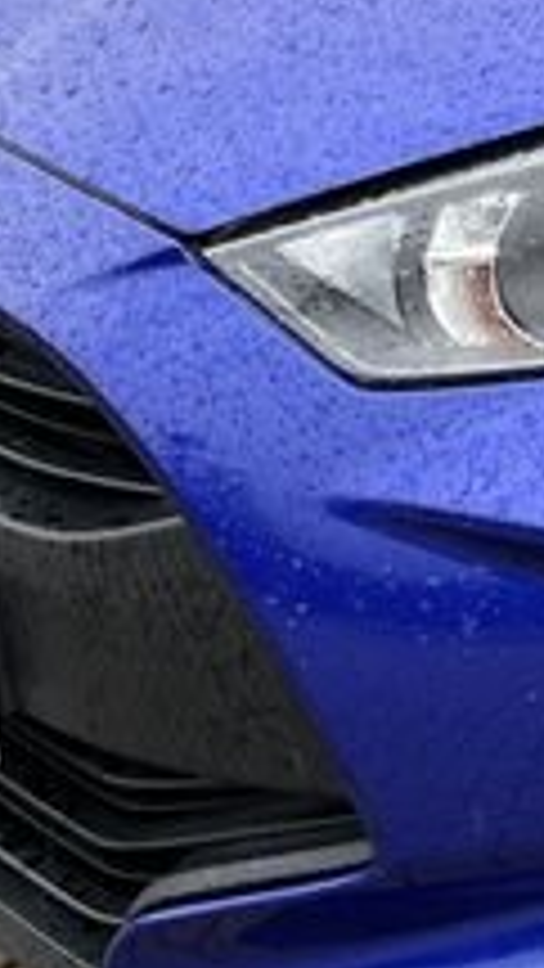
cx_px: 1434
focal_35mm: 135
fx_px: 3461
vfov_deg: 15.6
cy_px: 23
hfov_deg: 8.1
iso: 50
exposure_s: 1/424
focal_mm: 5.1
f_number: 1.6
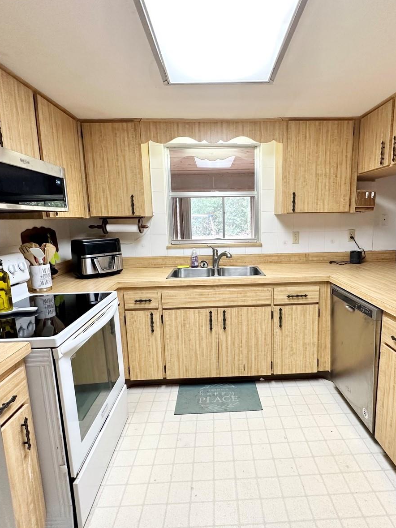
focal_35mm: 19
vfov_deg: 84.7
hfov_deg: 68.4
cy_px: 265
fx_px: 290
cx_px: 223
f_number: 2.2
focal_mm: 2.22
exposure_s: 1/120
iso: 250
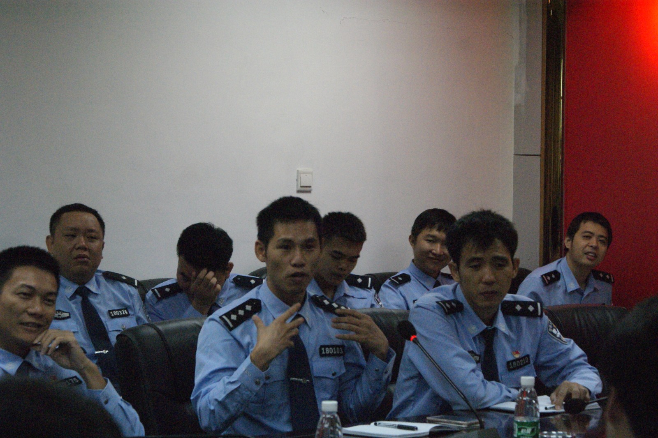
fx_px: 1919
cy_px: 219
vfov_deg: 13.0
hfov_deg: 19.5
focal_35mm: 105
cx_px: 329
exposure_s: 1/160
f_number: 7.1
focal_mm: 70
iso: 3200
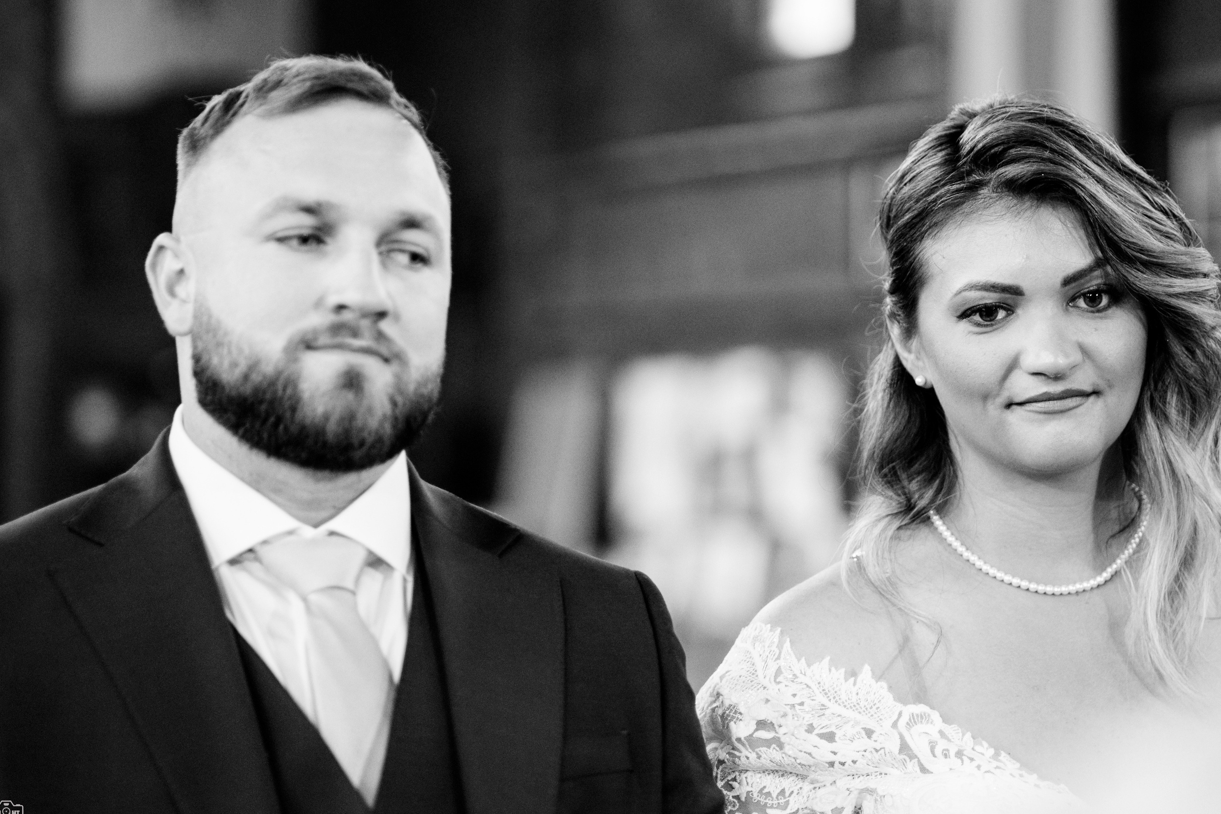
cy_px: 419
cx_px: 609
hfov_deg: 15.6
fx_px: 4443
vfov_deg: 10.5
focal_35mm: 131
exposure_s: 1/250
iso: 1600
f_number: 1.8
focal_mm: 85
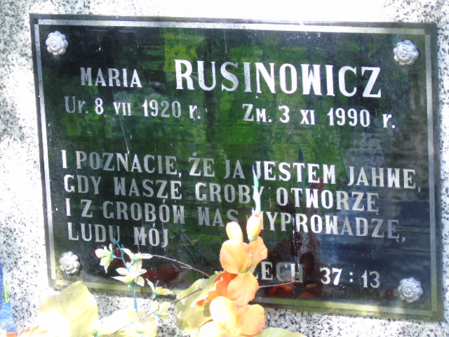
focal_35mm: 162
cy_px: 168
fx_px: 2101
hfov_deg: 12.2
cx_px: 224
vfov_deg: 9.2
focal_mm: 29
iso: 400
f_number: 4.9
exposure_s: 1/60
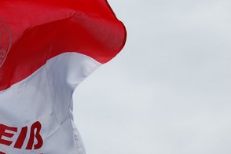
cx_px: -37
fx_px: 1259
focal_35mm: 196
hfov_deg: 10.3
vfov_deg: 7.0
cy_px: 89
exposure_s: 1/400
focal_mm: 55
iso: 200
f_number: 10
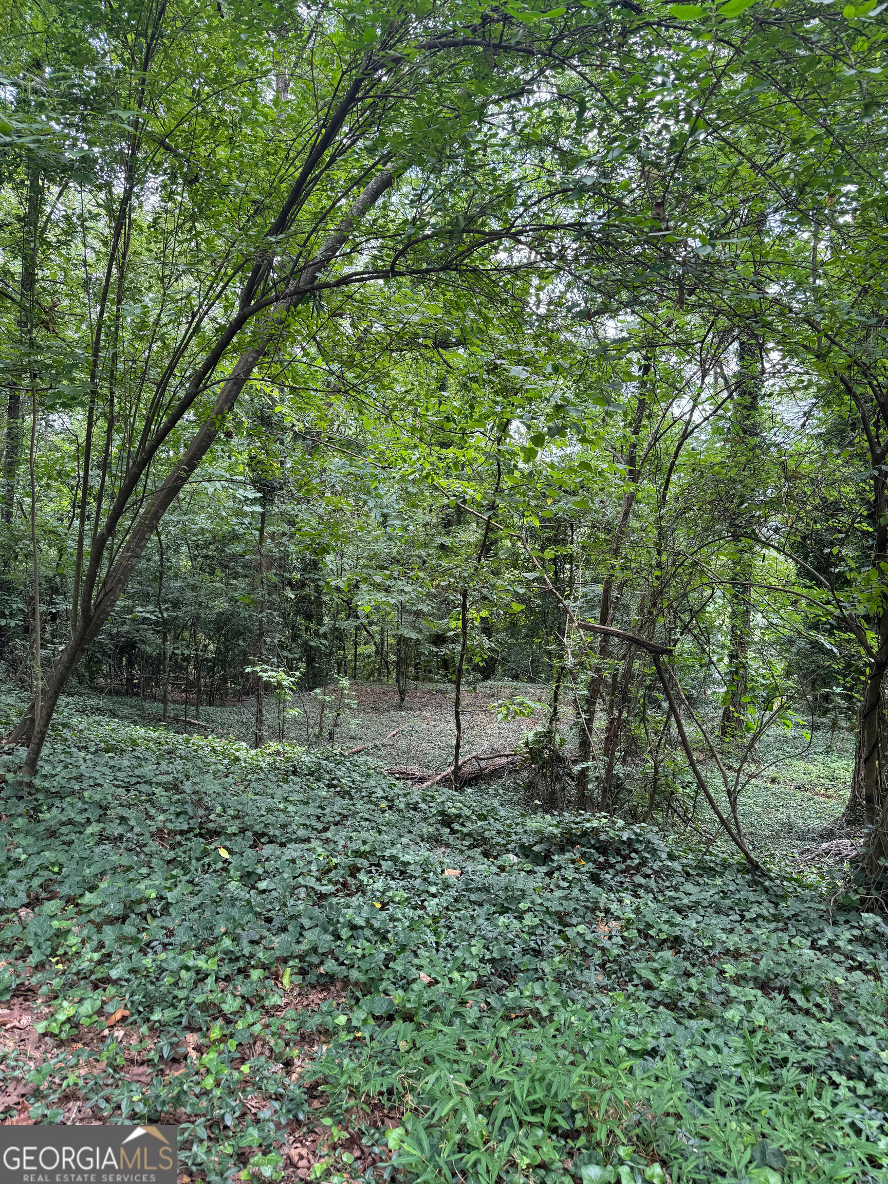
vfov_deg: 71.6
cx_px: 444
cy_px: 592
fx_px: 821
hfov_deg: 56.8
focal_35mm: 24
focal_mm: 6.76
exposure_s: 1/139
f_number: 1.78
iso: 100
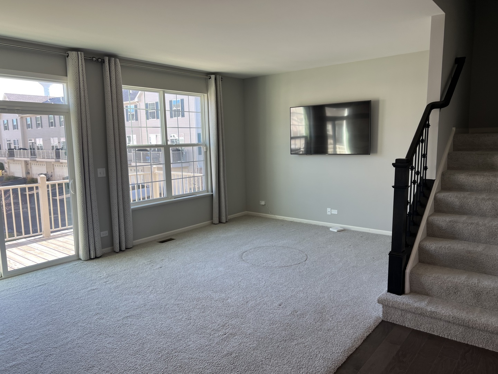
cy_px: 187
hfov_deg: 67.3
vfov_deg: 53.1
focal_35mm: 26
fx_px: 374
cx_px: 249
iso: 40
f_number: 1.5
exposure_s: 1/120
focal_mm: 5.7
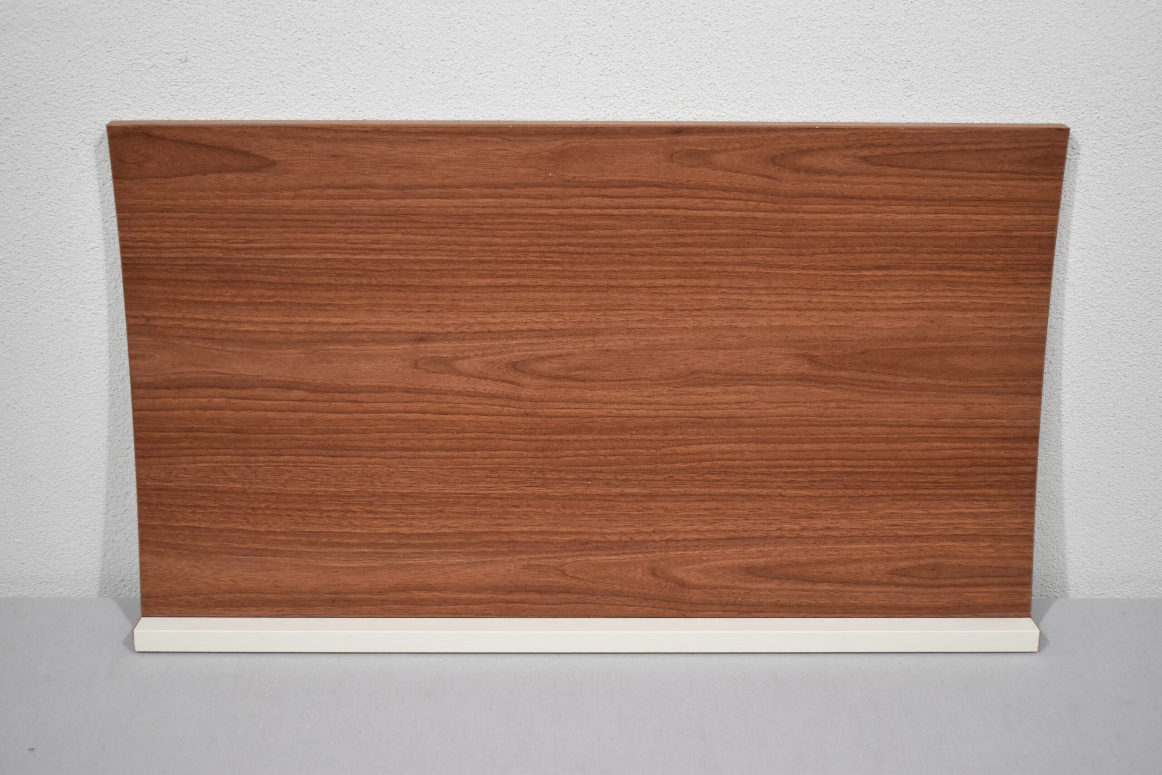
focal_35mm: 46
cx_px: 581
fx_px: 1501
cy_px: 388
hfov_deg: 42.3
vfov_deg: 28.9
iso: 800
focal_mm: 31
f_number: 4.2
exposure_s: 1/160
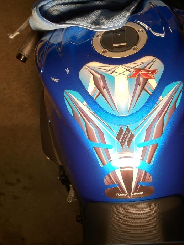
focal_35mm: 52
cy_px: 121
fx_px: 368
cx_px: 114
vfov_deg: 36.8
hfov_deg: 28.0
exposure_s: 1/60
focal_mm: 4.3
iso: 80
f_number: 2.4
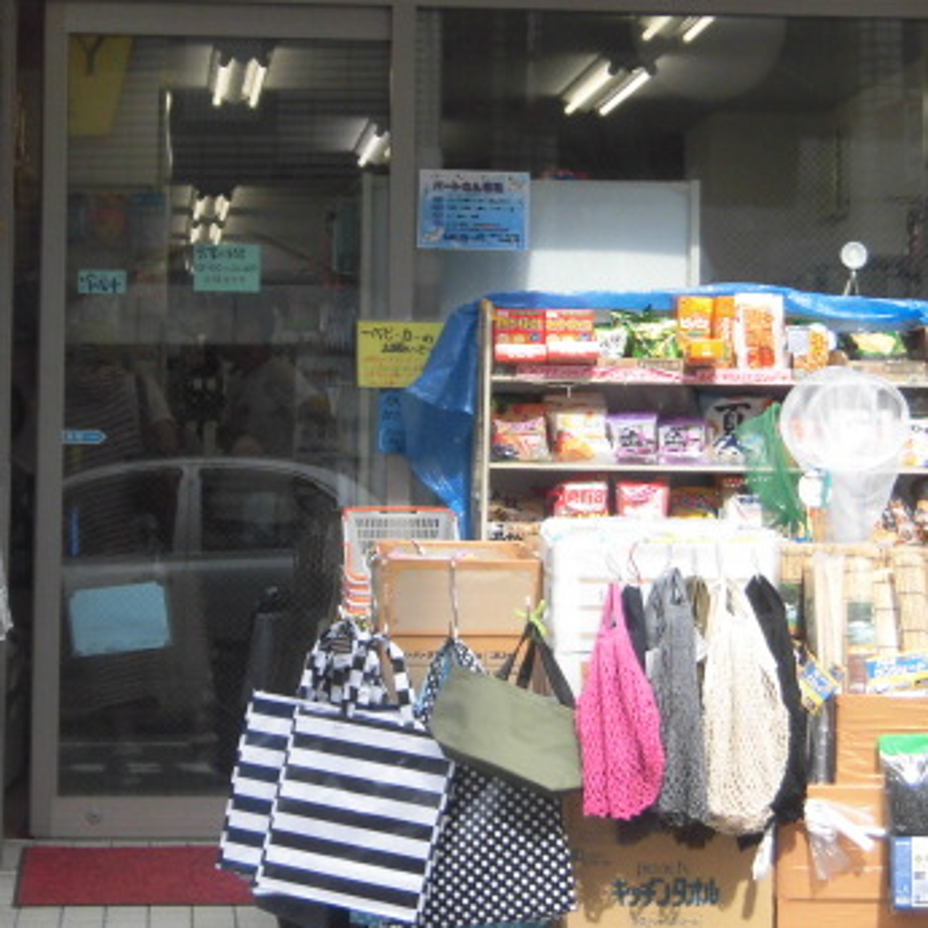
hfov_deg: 13.6
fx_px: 3882
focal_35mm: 128
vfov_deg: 13.6
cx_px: 465
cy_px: 320
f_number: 4.5
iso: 100
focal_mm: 14
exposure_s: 1/200
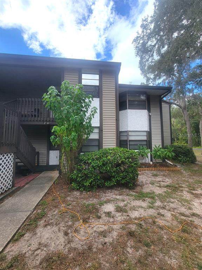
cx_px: 101
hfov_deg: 89.9
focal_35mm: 13
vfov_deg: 106.2
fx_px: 101
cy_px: 135
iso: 50
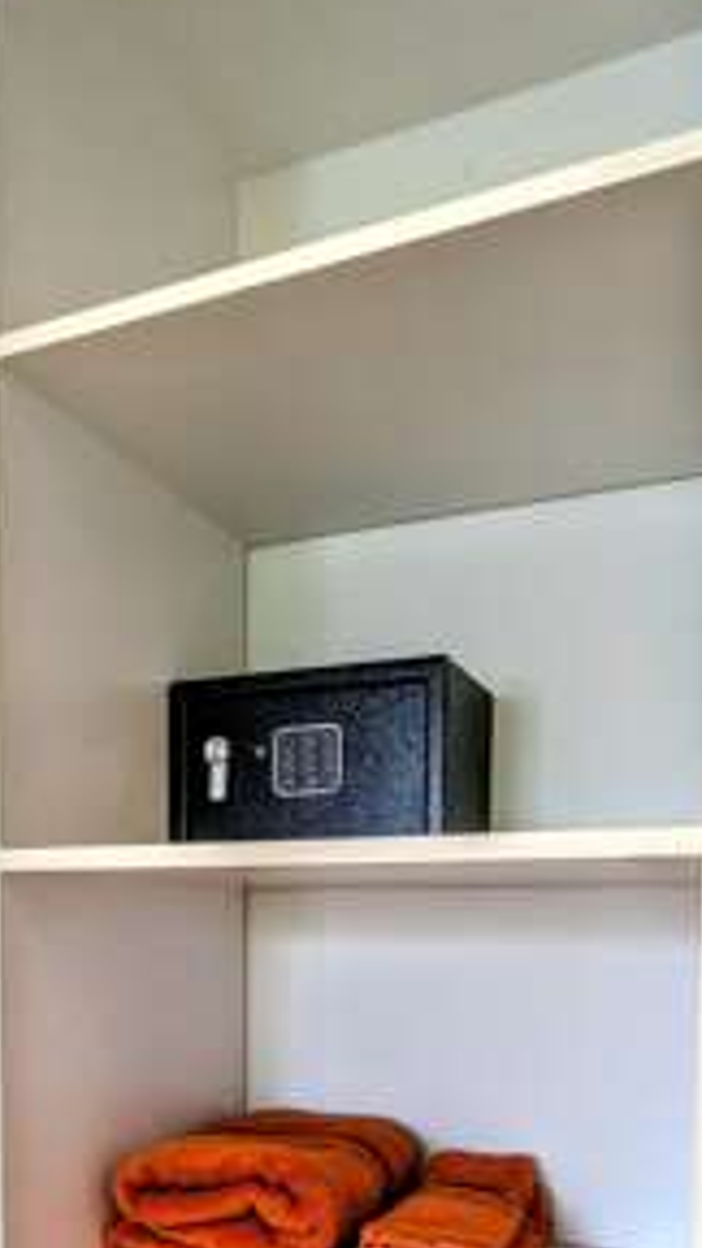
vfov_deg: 58.3
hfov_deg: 37.5
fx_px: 1026
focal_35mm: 31
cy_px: 979
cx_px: 256
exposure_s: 1/42.4
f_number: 2.2
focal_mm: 2.35
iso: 183
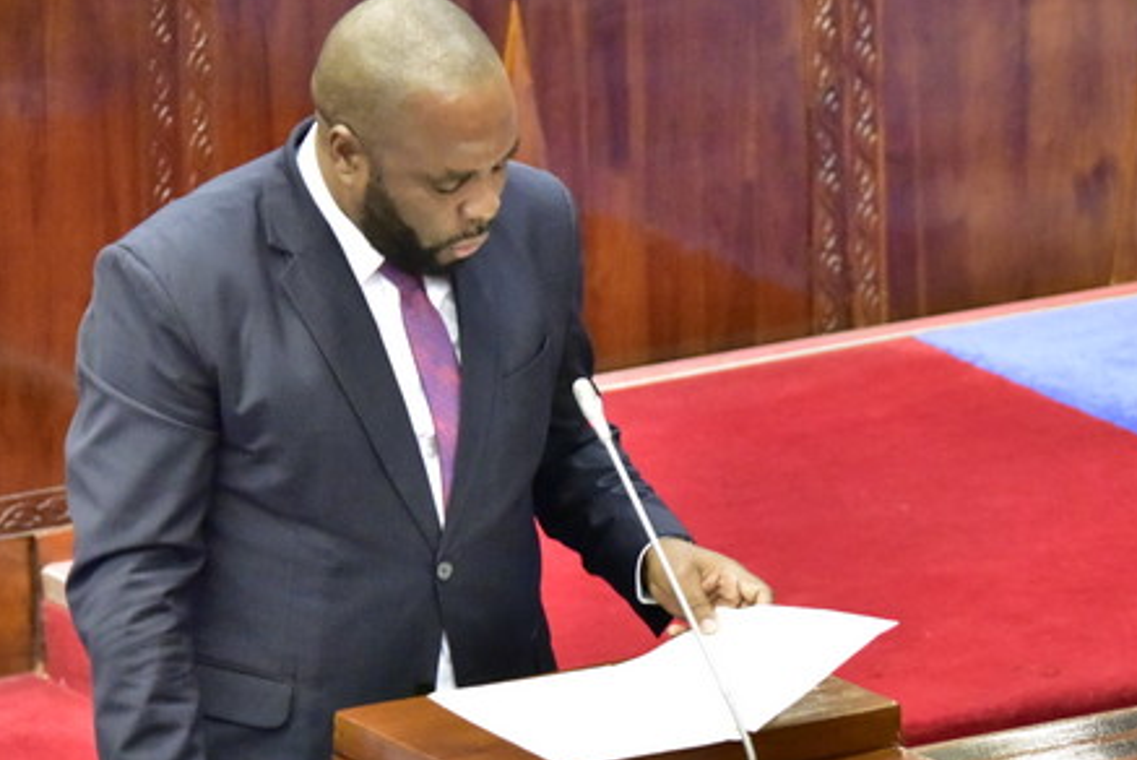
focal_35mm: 622
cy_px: 466
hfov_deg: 3.3
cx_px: 614
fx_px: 19657
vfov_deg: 2.2
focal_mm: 340
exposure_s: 1/100
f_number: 6
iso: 10000
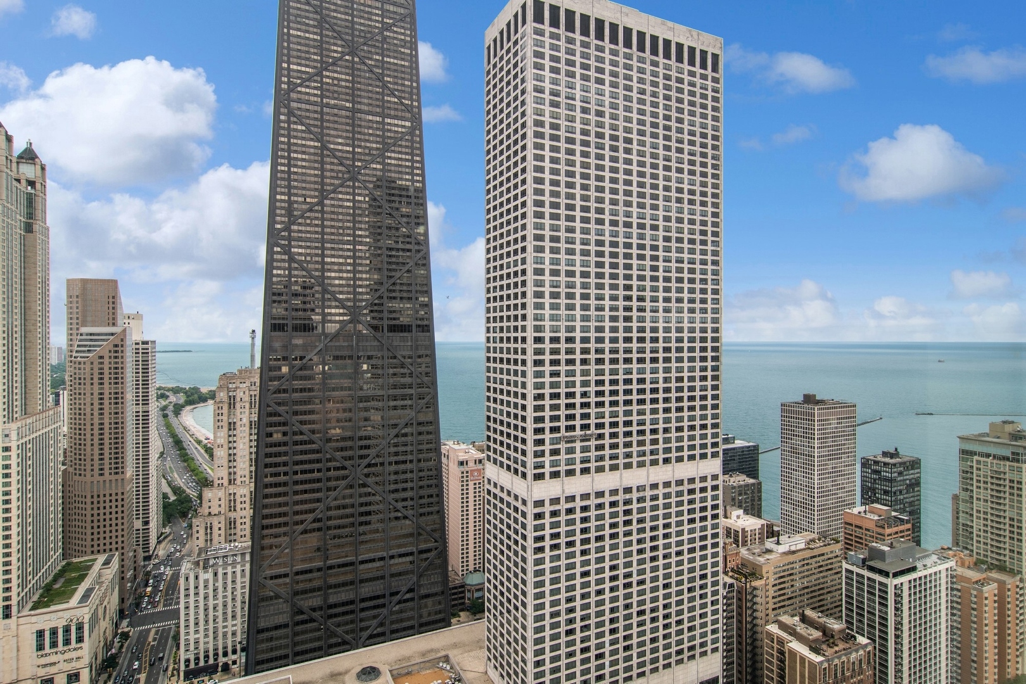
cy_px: 342
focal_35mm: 18
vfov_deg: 67.4
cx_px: 513
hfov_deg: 90.0
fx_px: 513
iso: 200
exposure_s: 1/200
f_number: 8
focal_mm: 12
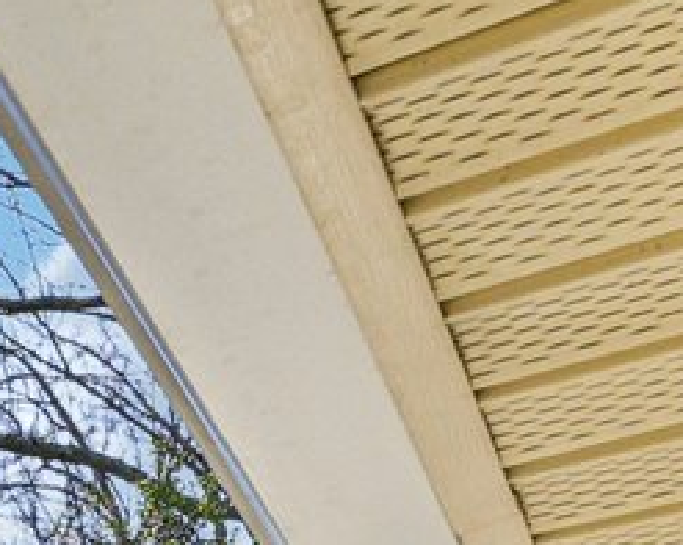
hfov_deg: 13.4
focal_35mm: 109
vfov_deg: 10.4
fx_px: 2201
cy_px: 1595
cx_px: -924
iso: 100
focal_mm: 14
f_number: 8
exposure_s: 1/500
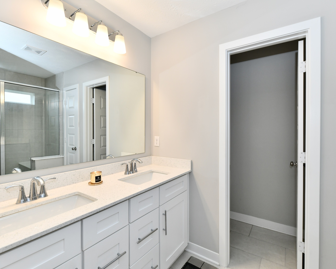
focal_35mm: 16
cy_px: 134
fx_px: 159
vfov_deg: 80.4
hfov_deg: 92.9
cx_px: 181
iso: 640
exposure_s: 1/125
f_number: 6.3
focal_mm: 14
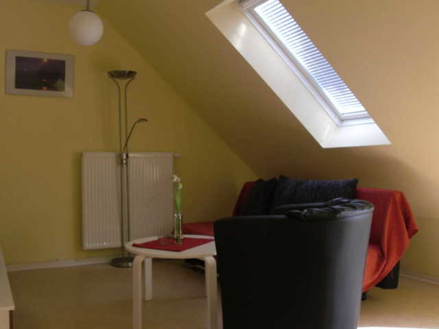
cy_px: 164
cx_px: 220
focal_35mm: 36
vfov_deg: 39.7
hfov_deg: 51.4
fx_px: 457
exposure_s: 1/60
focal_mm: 6.3
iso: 125
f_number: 2.8
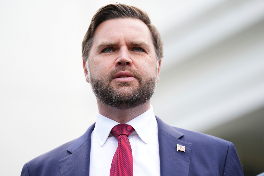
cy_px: 88
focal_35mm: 180
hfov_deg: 11.4
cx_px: 132
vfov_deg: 7.6
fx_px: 1320
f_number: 2.8
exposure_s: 1/320
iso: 160
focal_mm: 180
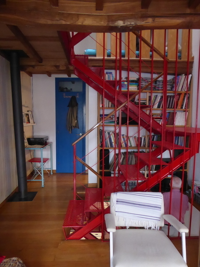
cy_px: 134
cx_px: 100
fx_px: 193
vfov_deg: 69.4
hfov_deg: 54.9
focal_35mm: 25
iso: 800
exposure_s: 1/60
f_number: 3.3
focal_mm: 4.3
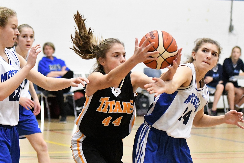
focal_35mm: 105
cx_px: 122
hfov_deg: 19.5
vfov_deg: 13.0
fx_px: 712
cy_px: 82
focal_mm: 70
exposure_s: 1/1000
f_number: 2.8
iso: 12800
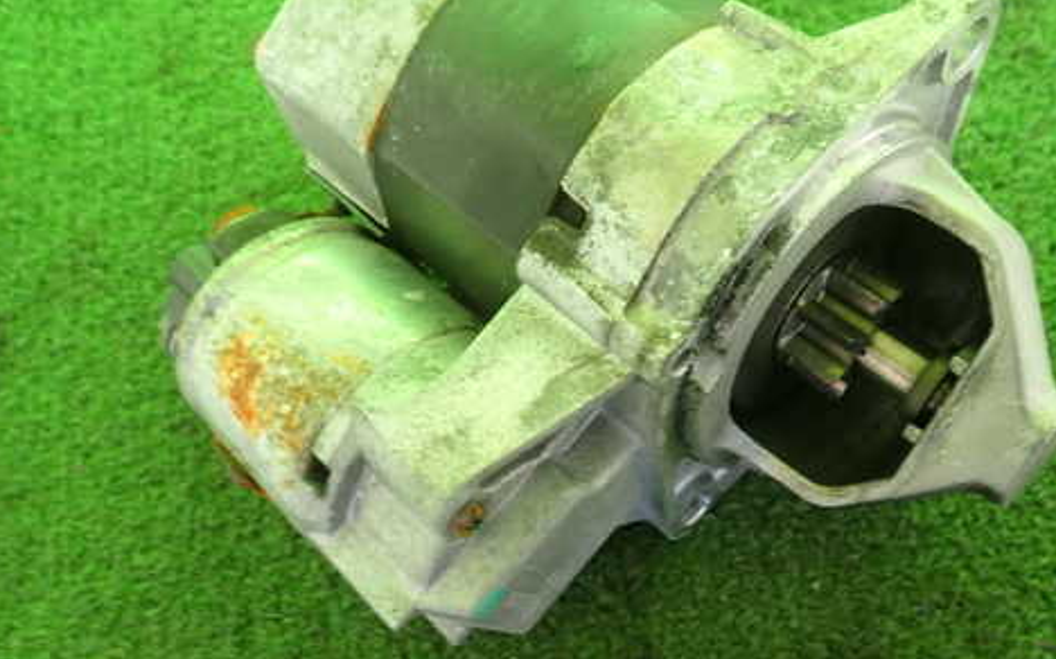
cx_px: 582
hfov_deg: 56.6
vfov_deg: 37.2
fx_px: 978
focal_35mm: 34
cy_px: 341
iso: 100
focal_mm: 4.5
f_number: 2
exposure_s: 1/60
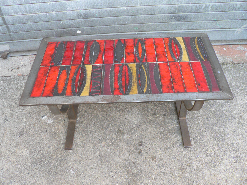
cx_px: 124
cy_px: 92
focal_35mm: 36
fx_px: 257
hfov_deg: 51.4
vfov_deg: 39.7
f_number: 2.8
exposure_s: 1/50
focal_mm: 6
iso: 80
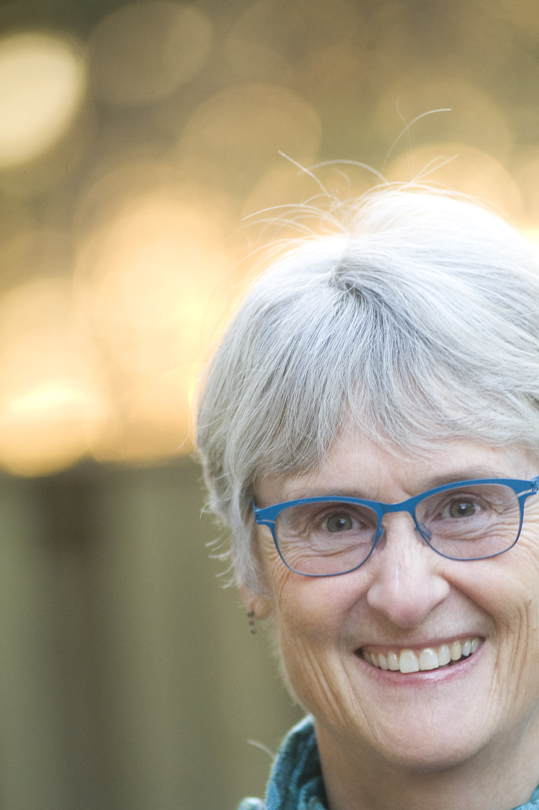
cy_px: 565
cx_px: 390
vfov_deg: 7.4
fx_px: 6229
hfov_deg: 5.0
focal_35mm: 277
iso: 1000
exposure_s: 1/250
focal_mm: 170
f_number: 2.8
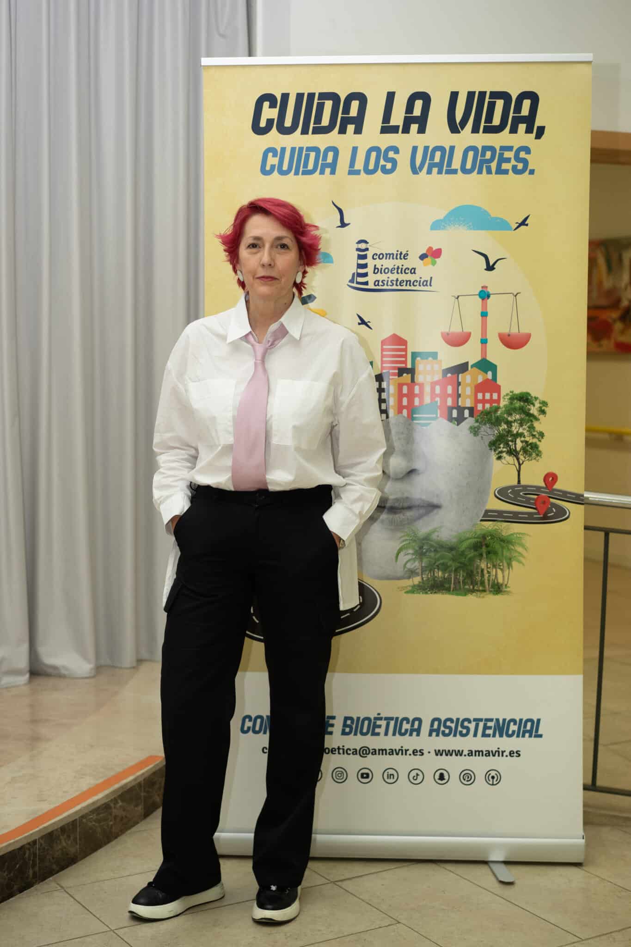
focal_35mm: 55
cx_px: 316
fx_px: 1446
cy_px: 474
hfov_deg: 24.6
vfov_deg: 36.2
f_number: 2.8
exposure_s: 1/160
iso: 400
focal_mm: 55
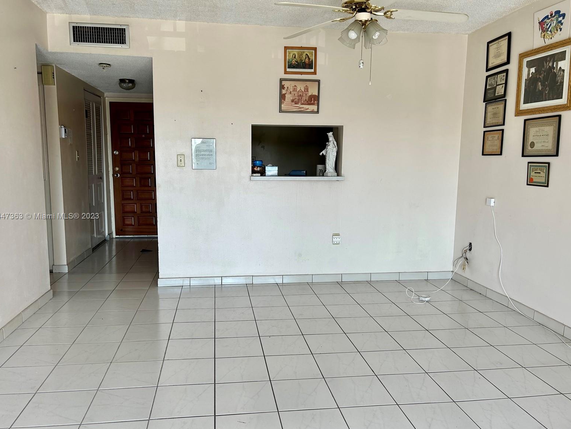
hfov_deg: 65.3
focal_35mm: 27
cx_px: 277
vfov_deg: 51.4
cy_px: 217
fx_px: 445
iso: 40
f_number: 1.5
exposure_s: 1/121
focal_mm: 5.7
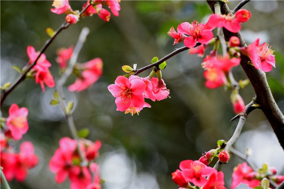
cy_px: 94
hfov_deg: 5.2
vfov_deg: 3.4
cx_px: 142
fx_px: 3155
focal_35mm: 400
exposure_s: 1/125
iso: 800
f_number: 8
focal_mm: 400
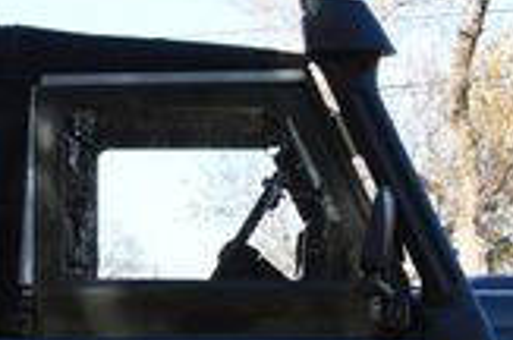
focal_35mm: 136
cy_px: 299
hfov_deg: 15.1
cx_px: 198
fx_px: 1934
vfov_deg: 10.0
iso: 2000
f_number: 13
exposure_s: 1/800
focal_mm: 23
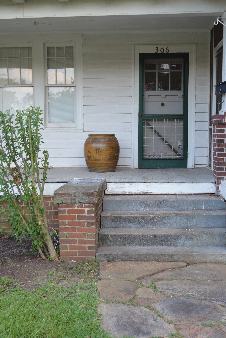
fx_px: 424
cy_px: 177
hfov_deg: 29.9
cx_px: 119
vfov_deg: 43.6
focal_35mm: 45
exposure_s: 1/100
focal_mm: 28
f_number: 5
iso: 400
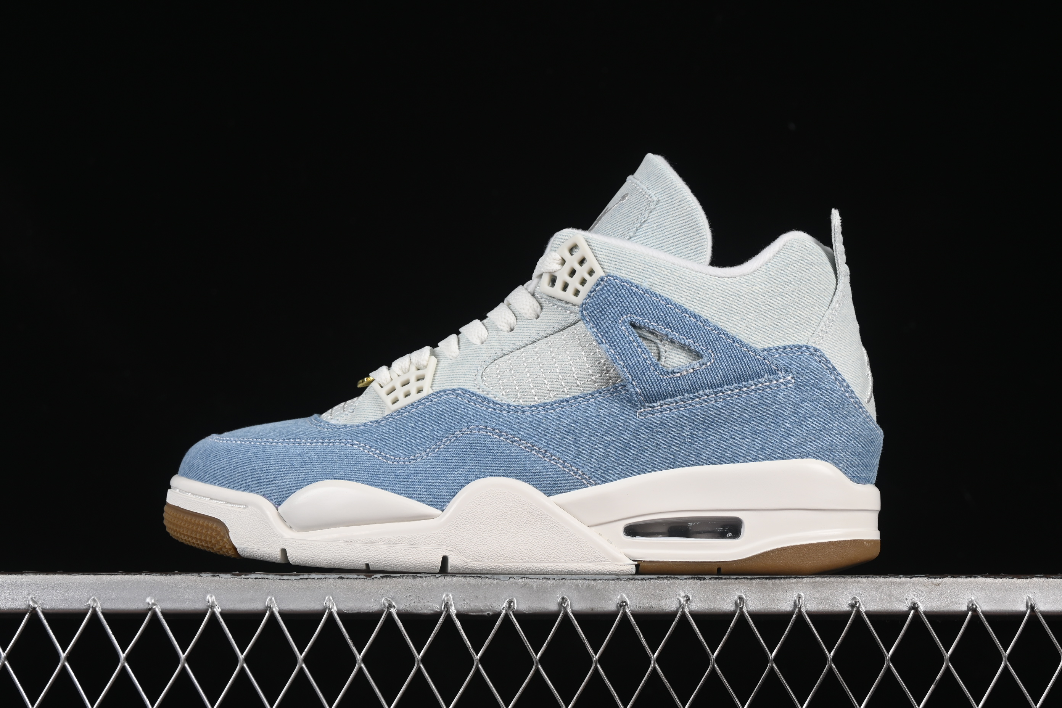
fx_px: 2212
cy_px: 354
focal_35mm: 75
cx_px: 531
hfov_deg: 27.0
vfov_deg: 18.2
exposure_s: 1/80
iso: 160
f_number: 8
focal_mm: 50
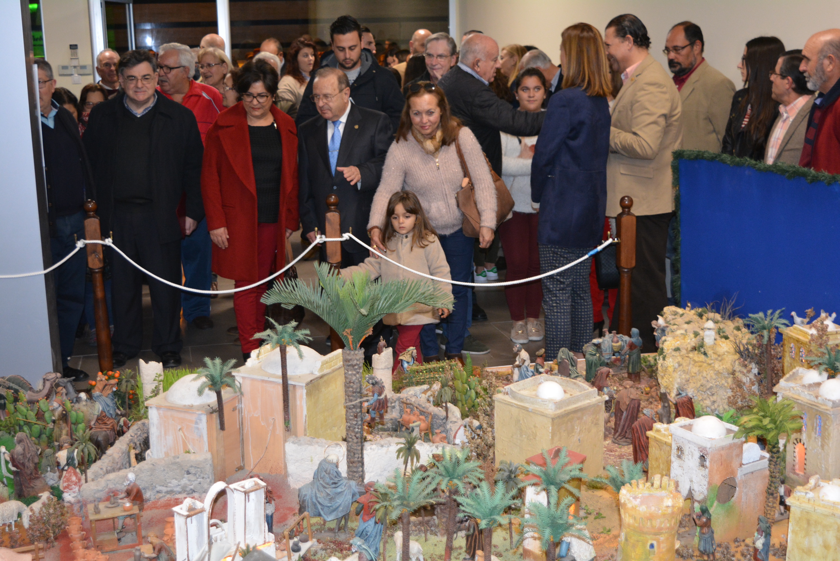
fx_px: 1121
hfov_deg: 41.1
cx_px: 420
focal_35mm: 48
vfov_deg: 28.1
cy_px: 280
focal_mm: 32
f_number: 4.5
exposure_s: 1/60
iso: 1600
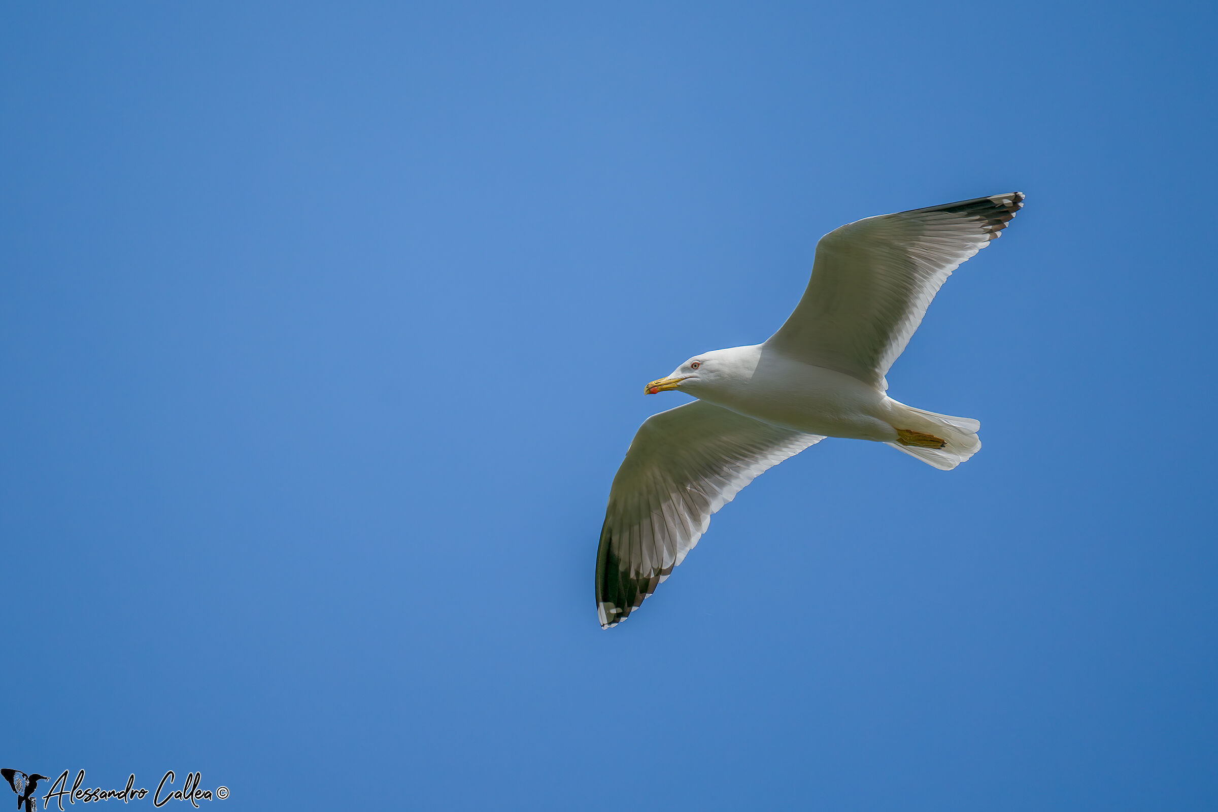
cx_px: 609
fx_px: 13532
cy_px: 406
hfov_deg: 5.2
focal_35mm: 400
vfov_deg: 3.4
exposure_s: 1/2000
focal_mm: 400
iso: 400
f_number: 6.3
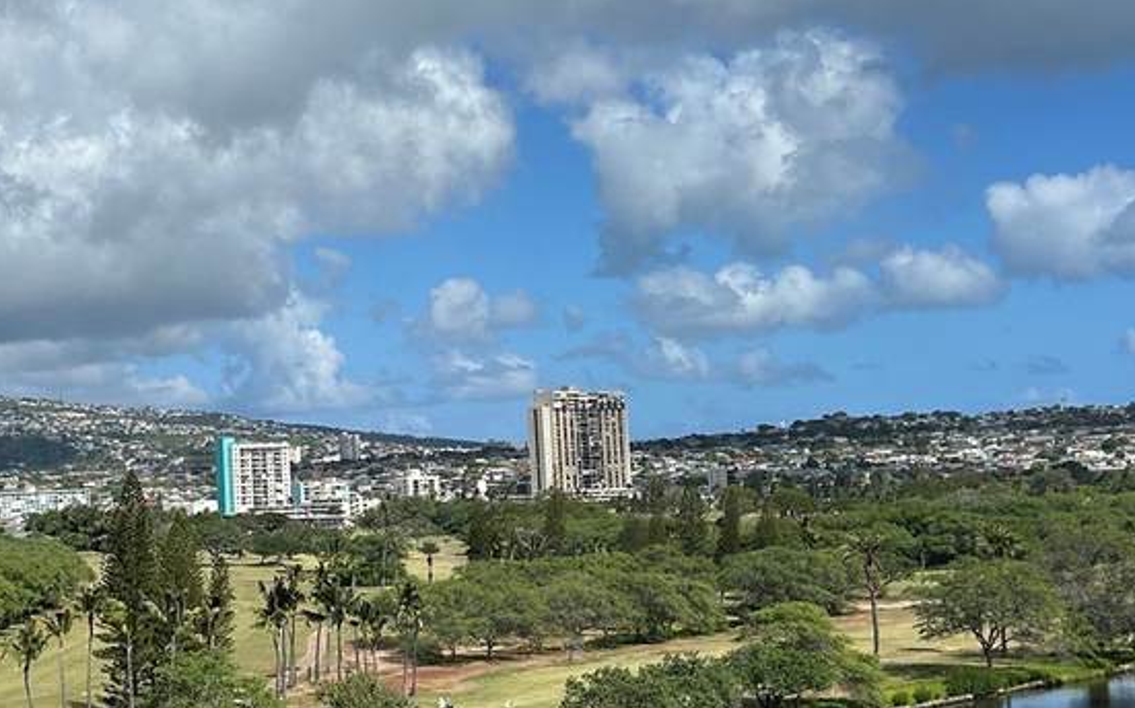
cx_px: 220
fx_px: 1979
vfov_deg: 20.3
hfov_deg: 31.2
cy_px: 321
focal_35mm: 64
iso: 50
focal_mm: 5.7
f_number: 1.5
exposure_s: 1/7463
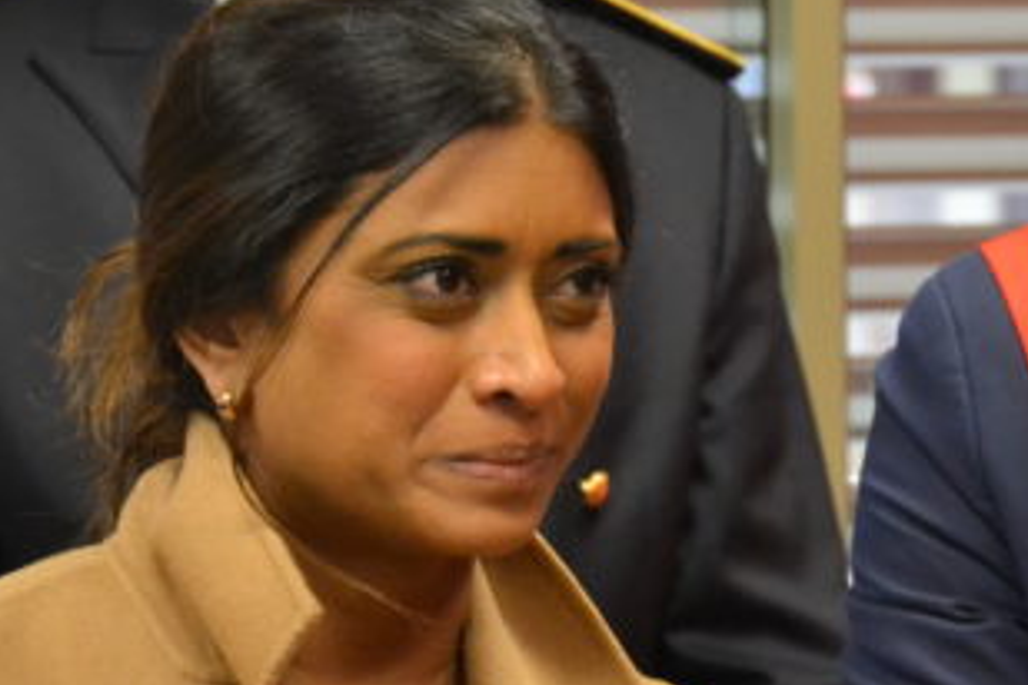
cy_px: 196
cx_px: 815
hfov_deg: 8.6
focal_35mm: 238
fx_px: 6796
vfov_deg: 5.8
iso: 3200
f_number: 5.3
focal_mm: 70
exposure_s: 1/80
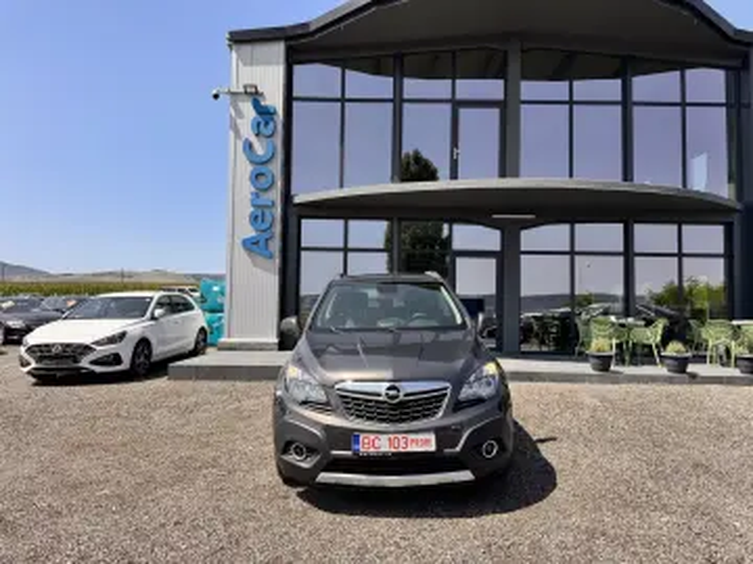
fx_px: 522
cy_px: 282
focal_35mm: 24
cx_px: 376
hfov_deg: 71.6
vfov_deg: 56.8
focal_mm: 6.76
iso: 80
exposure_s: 1/3247
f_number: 1.78
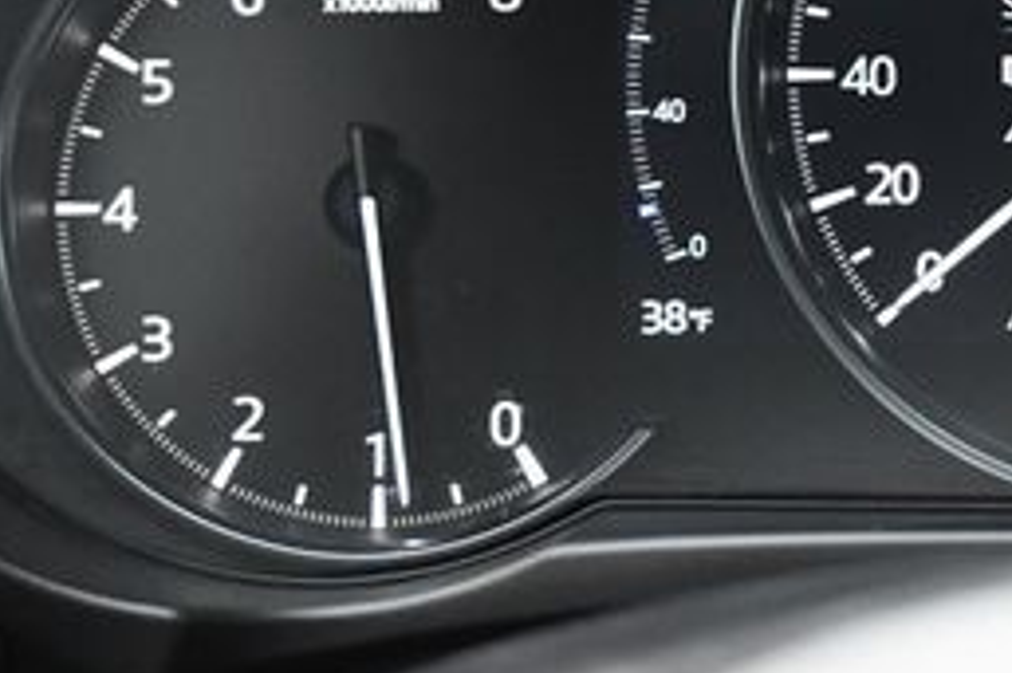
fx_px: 4410
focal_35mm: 157
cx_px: 1185
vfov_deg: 8.7
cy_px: 173
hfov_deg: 12.8
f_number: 5
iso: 3200
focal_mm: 42
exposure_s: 1/125
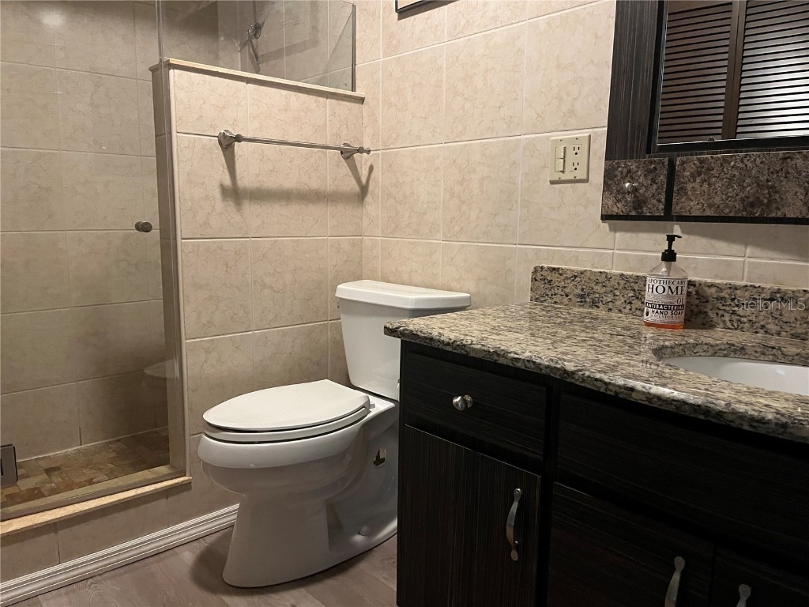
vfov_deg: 53.1
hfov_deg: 67.3
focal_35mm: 26
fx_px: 608
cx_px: 404
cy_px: 304
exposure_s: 1/40
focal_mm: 5.1
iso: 640
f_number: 1.6
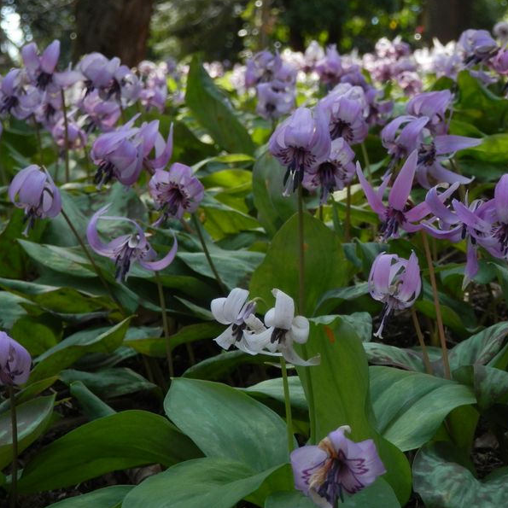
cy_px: 254
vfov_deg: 13.8
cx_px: 327
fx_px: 2092
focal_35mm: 126
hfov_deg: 13.8
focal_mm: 19
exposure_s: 1/160
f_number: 5
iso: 125
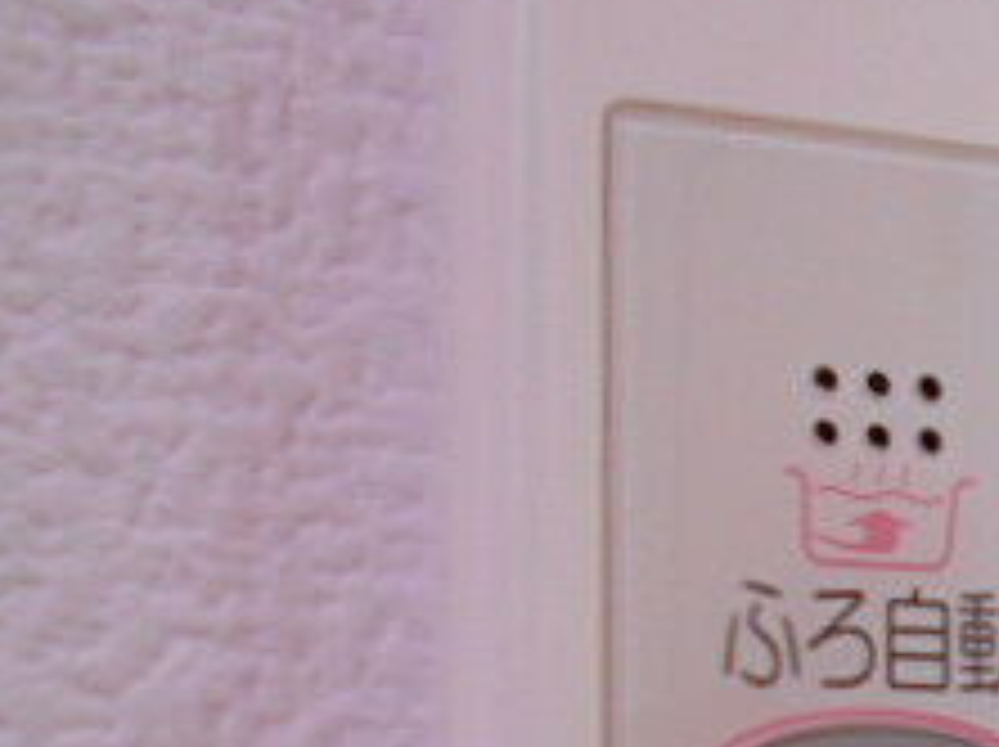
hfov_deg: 23.6
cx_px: 1215
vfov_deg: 18.7
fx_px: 2162
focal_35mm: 75
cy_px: 868
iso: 360
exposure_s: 1/30
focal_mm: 4.6
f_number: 3.2
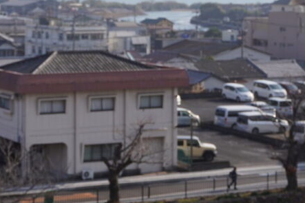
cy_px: 36
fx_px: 1033
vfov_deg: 11.2
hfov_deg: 16.7
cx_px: 61
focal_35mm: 122
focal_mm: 48
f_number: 9
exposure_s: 1/250
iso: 100
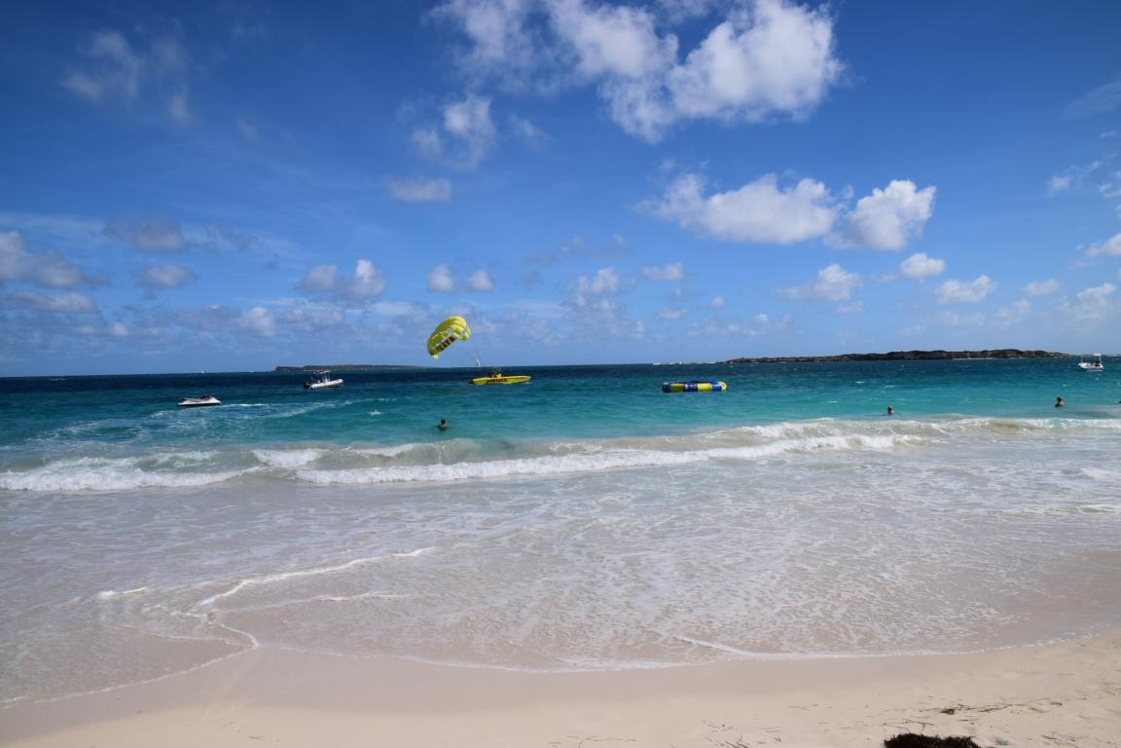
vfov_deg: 53.1
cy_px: 374
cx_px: 560
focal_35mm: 24
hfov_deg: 73.7
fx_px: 747
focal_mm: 16
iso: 220
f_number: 11
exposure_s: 1/500
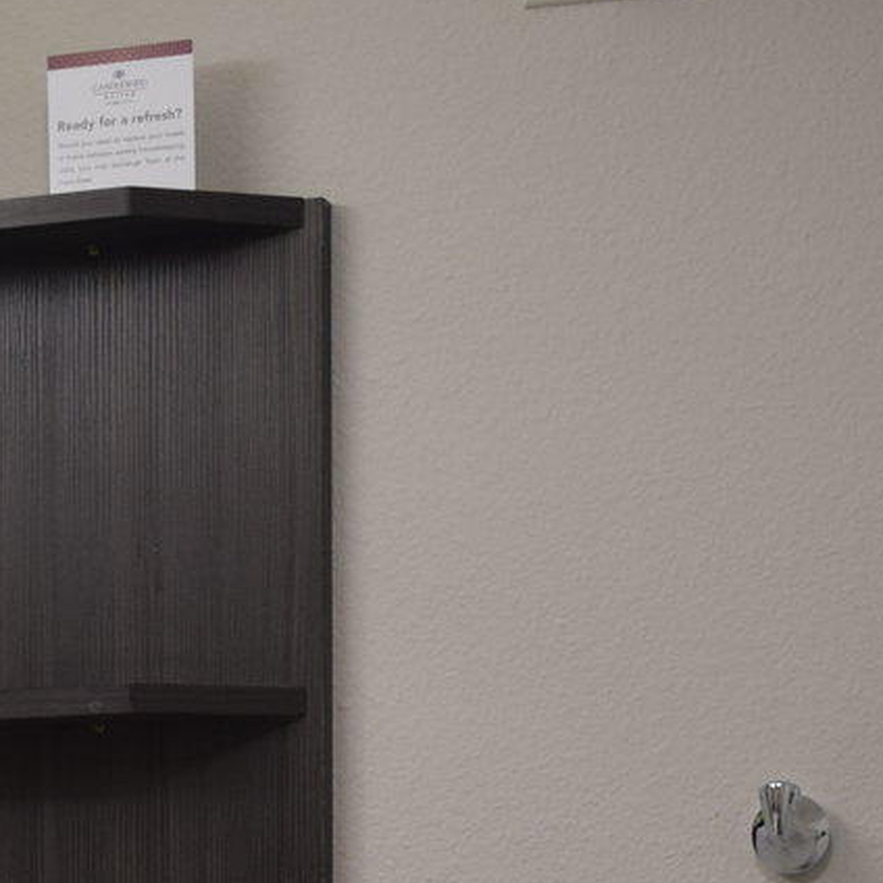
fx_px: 3550
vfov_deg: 13.2
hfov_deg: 13.9
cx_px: -87
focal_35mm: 123
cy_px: 1409
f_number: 4
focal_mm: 20
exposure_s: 1/60
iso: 400
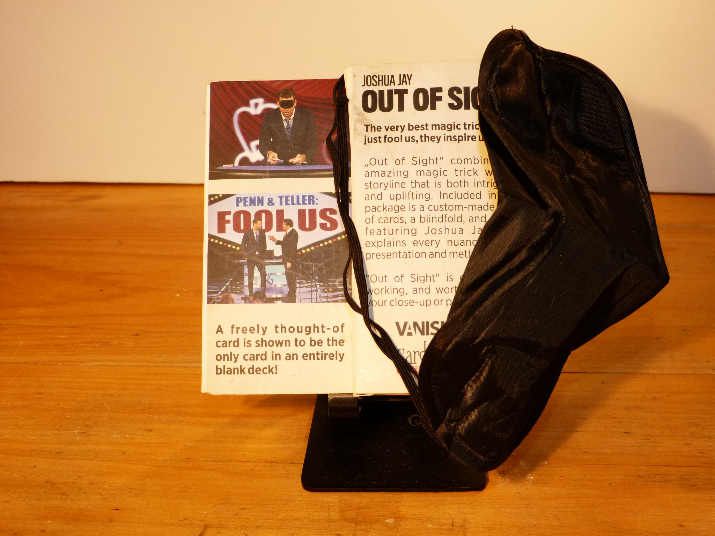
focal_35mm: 44
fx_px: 909
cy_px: 268
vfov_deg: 32.9
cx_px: 358
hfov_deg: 42.9
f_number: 3.2
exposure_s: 1/60
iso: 160
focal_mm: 7.9
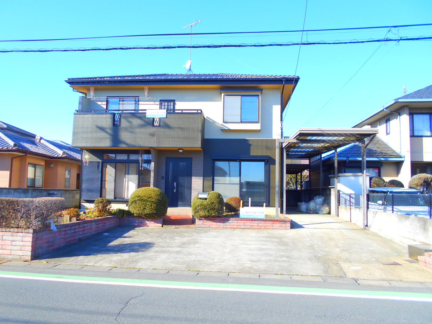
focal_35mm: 26
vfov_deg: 53.1
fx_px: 324
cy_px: 162
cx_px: 216
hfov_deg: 67.3
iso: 80
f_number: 3.2
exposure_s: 1/320
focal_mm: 4.6
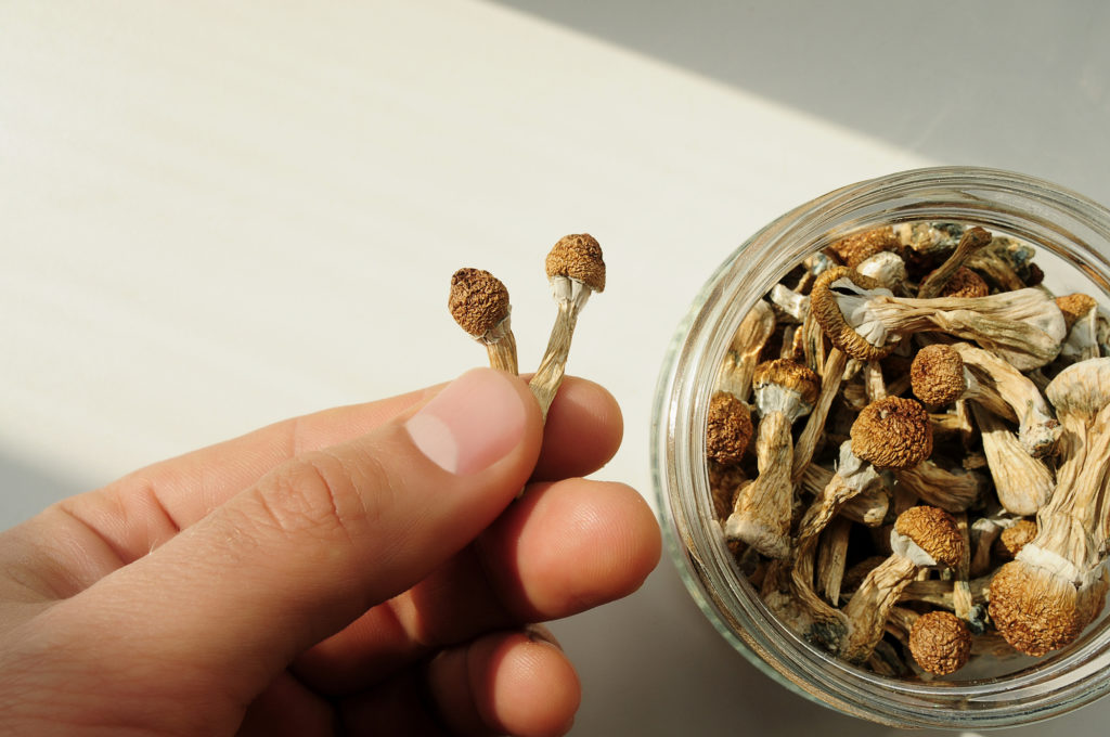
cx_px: 555
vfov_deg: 36.8
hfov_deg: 53.2
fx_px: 1109
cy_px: 368
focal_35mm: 36
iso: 200
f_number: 13
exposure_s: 1/125
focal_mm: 24
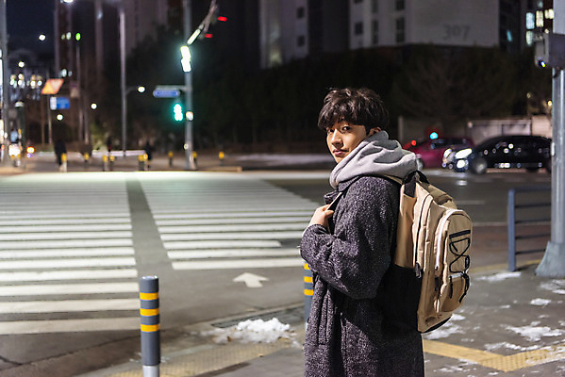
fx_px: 816
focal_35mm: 52
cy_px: 188
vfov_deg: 26.0
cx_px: 282
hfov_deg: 38.2
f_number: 2.8
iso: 1250
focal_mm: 52
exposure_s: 1/40
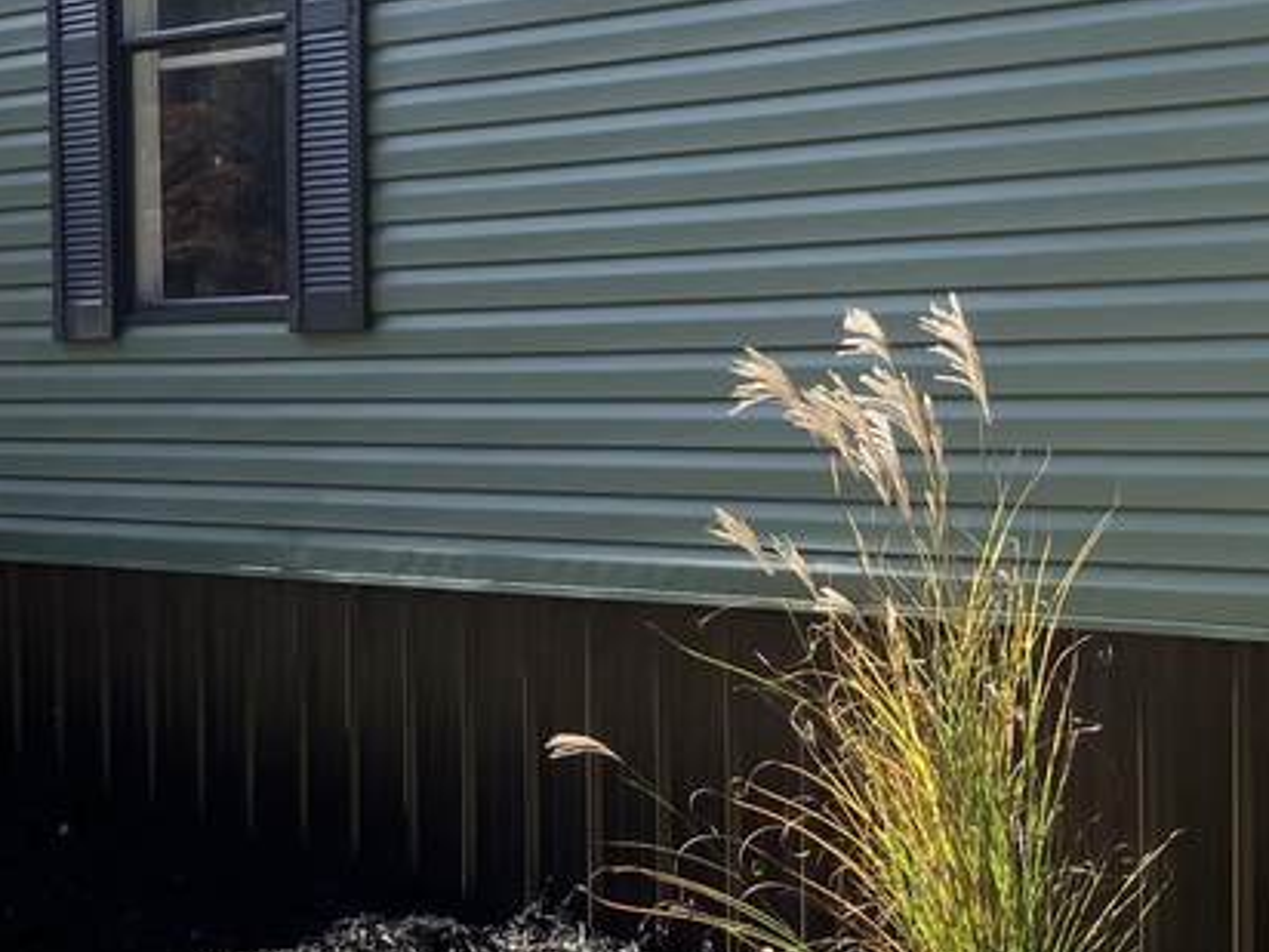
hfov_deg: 22.4
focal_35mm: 87
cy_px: 530
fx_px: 3189
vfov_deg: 17.0
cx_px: 462
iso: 32
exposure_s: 1/623
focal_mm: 3.99
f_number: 1.8
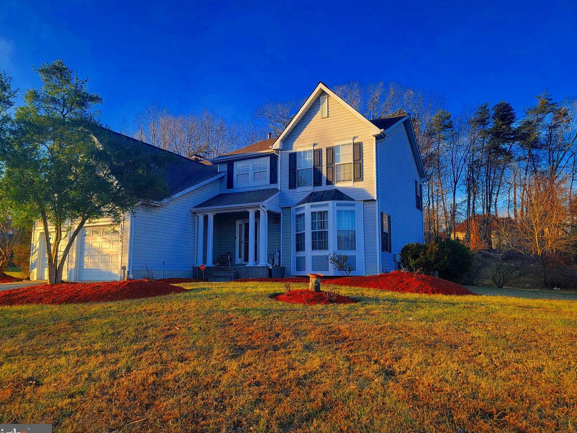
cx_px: 279
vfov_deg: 54.9
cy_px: 223
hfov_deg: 69.4
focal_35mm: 25
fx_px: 417
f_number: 1.8
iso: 16
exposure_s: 1/229
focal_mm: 6.7
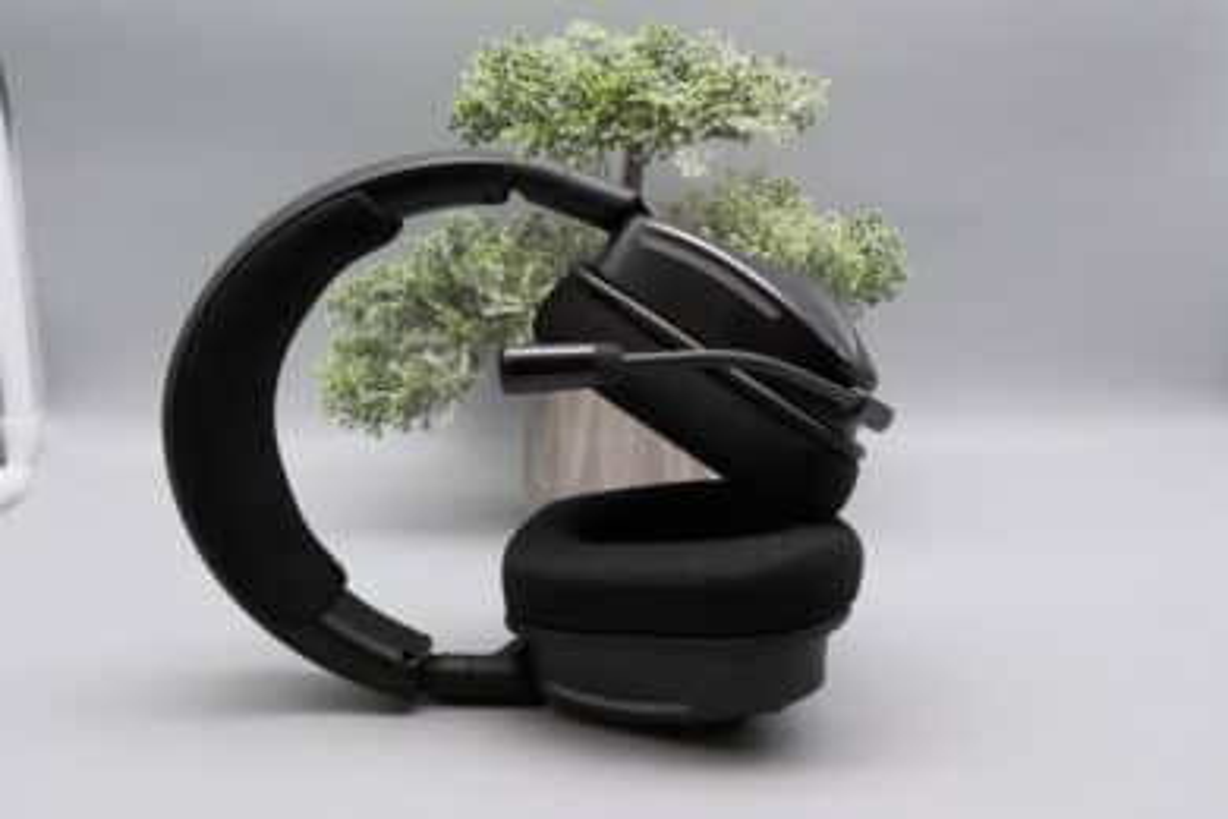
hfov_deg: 50.7
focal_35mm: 38
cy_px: 410
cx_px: 614
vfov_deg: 35.1
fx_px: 1296
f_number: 8
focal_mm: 25.5
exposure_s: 1/100
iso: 800
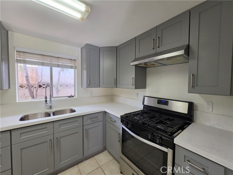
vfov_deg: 89.9
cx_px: 116
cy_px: 88
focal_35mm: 13
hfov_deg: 106.2
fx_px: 88
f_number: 1.9
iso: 125
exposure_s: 1/120
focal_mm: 2.2
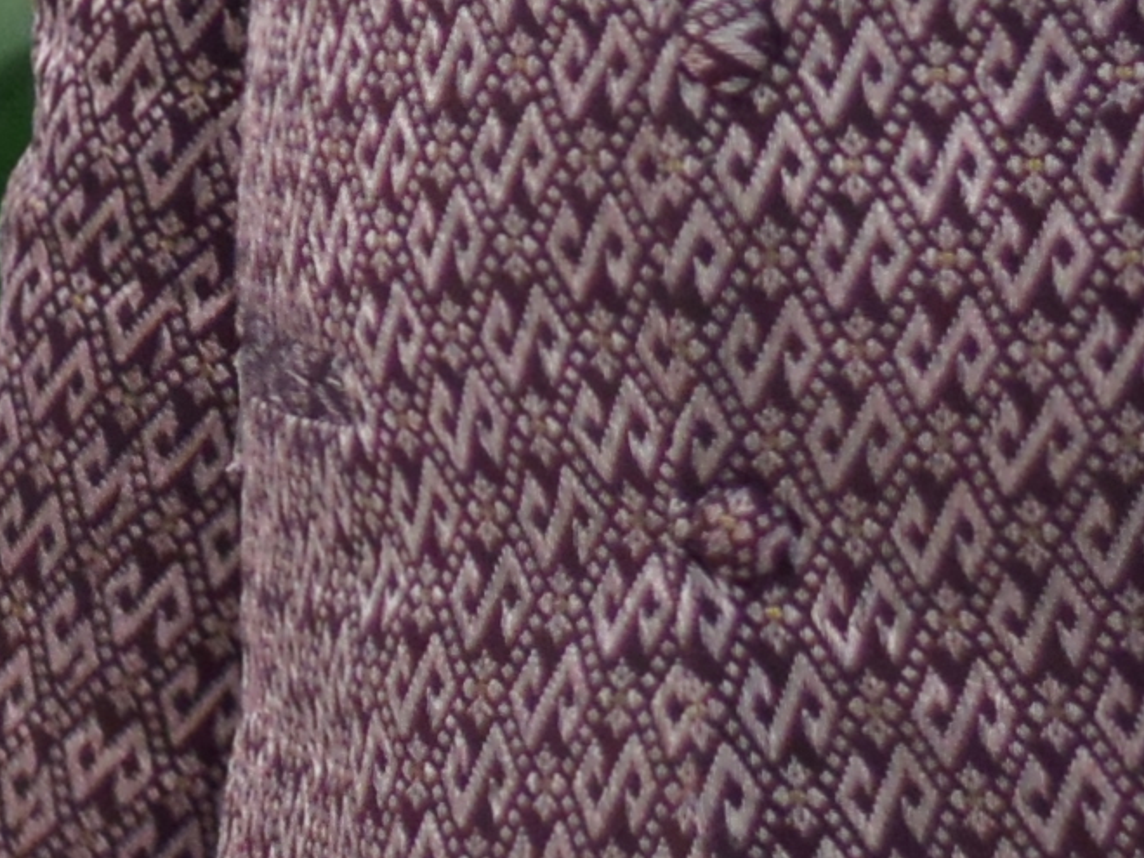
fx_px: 16257
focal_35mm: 492
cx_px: -1748
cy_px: -1315
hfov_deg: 3.9
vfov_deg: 3.0
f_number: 2.8
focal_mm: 50
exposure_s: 1/125
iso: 1250
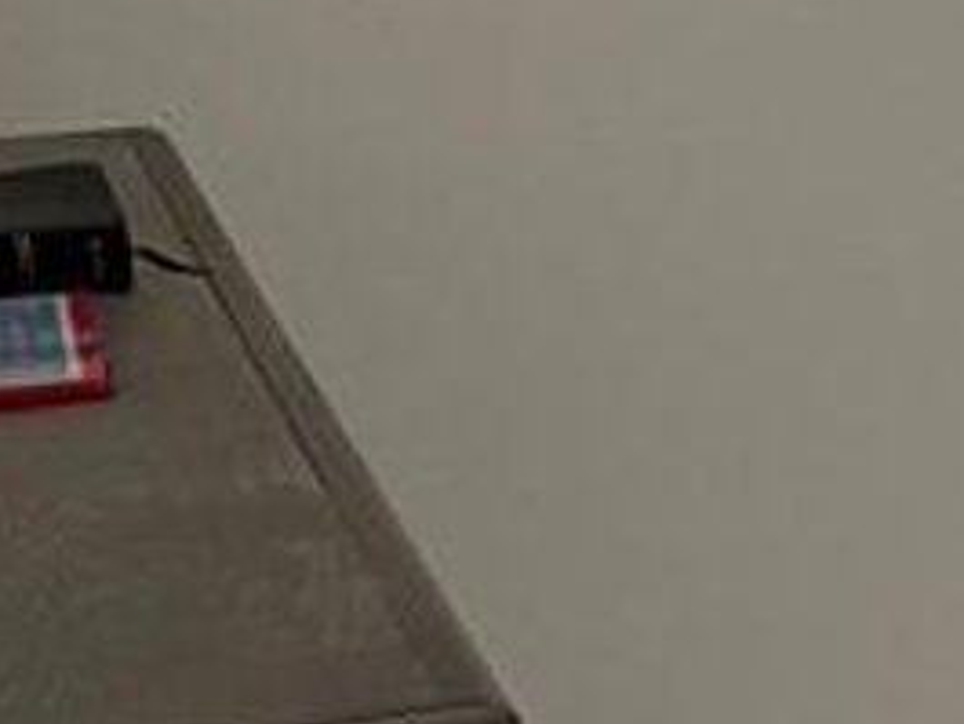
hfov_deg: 11.5
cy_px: 318
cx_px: 2425
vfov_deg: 10.8
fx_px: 3817
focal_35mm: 137
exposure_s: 1/145
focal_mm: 6.76
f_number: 1.78
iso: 200
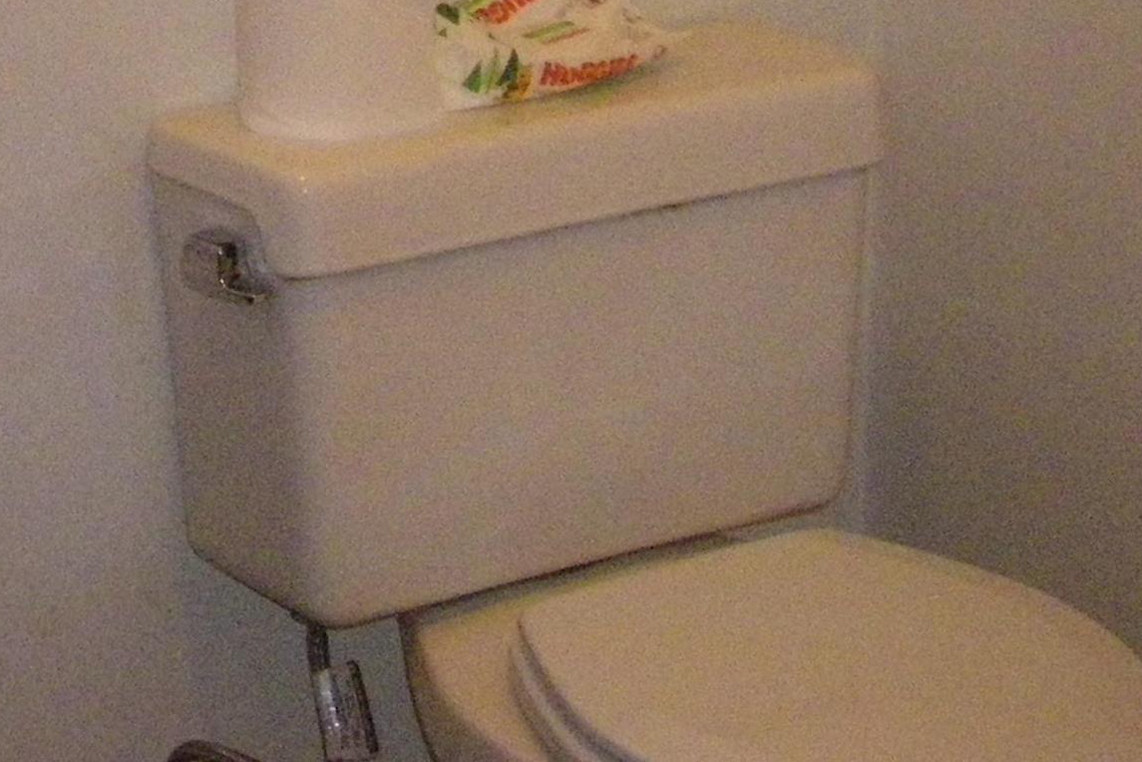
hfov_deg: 18.7
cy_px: -227
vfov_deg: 12.5
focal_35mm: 106
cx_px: -57
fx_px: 3363
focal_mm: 6.3
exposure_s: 1/50
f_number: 3.5
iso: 800
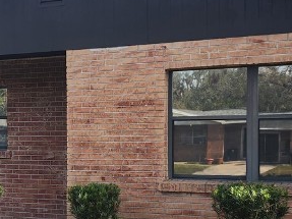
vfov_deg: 17.9
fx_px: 691
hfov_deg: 23.4
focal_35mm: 82
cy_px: 142
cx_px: 48
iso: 12
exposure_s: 1/825
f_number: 1.8
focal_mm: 6.4
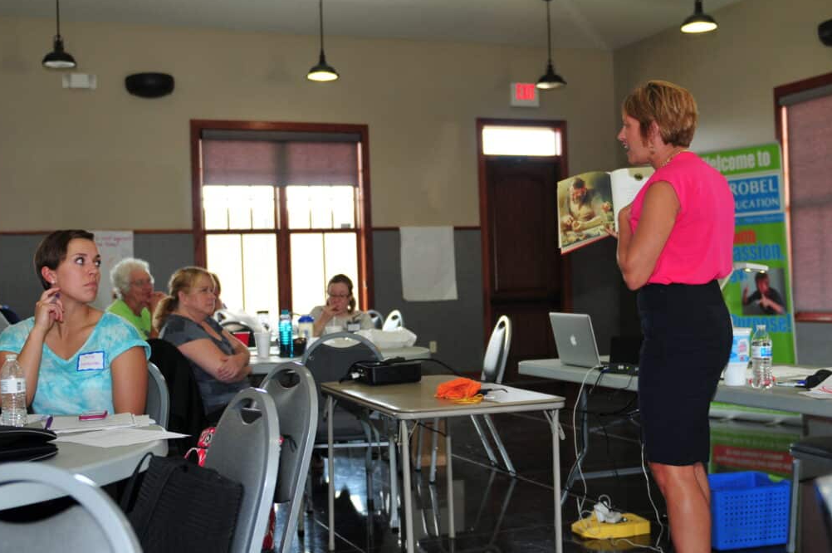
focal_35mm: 48
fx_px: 1097
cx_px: 414
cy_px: 277
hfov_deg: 41.5
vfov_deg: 28.3
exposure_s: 1/125
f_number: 2.8
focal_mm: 31
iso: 250
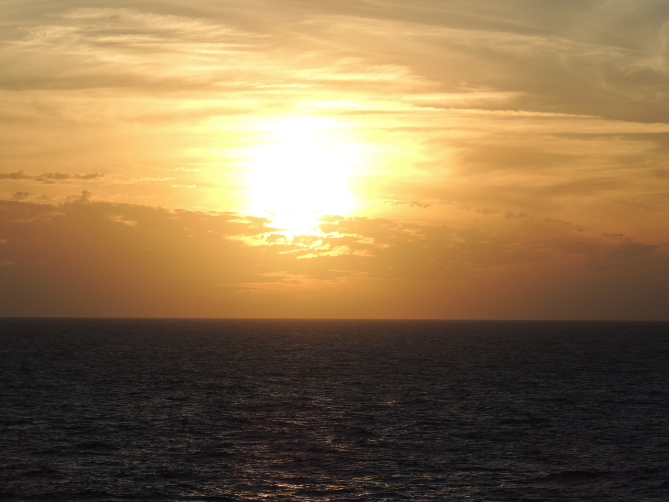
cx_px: 334
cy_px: 251
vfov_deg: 10.2
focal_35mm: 145
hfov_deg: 13.6
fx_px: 2802
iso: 100
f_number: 4.4
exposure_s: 1/1250
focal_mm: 25.8
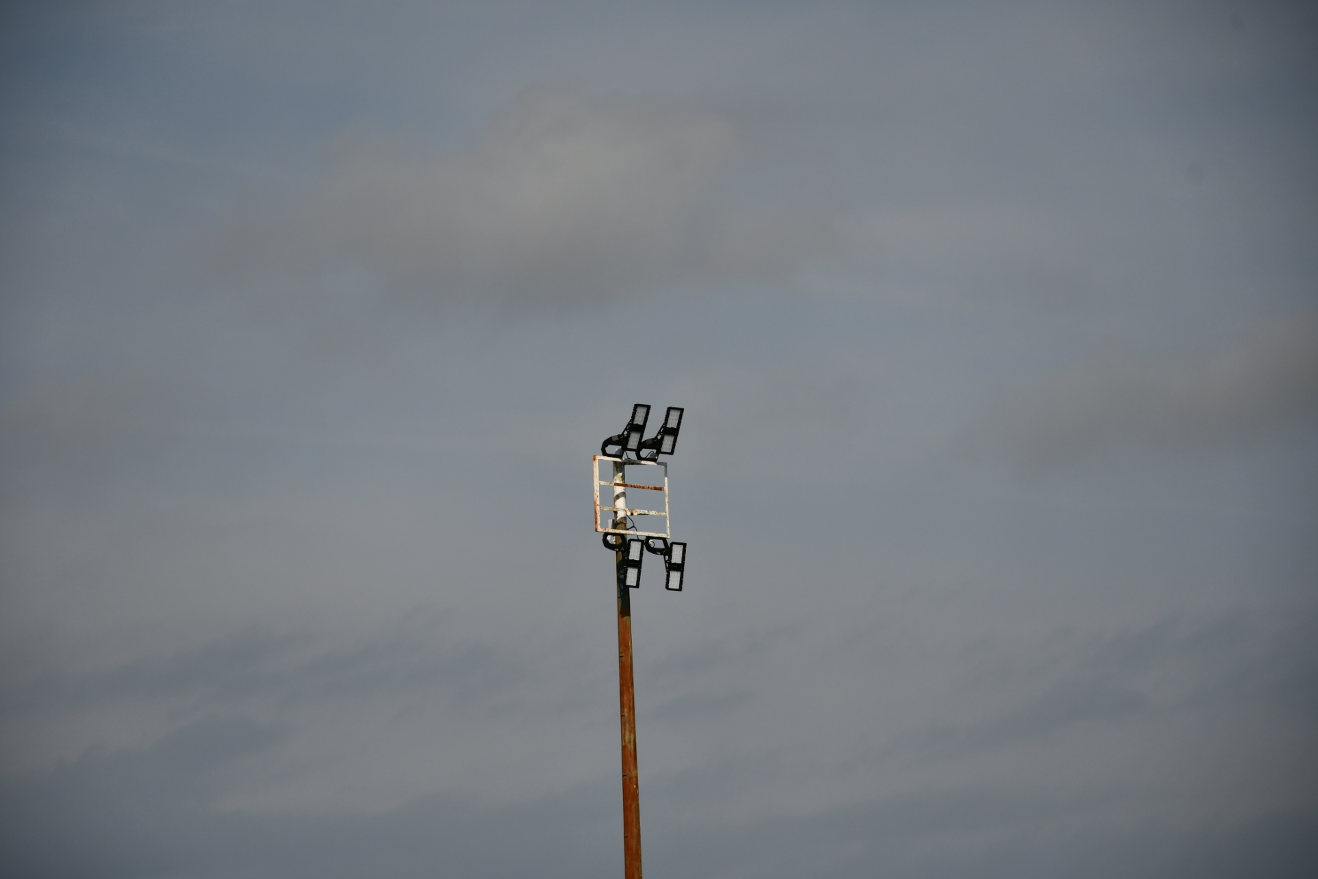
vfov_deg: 6.5
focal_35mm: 210
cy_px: 440
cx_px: 659
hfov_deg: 9.8
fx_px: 7688
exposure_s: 1/2500
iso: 200
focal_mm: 140
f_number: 6.3
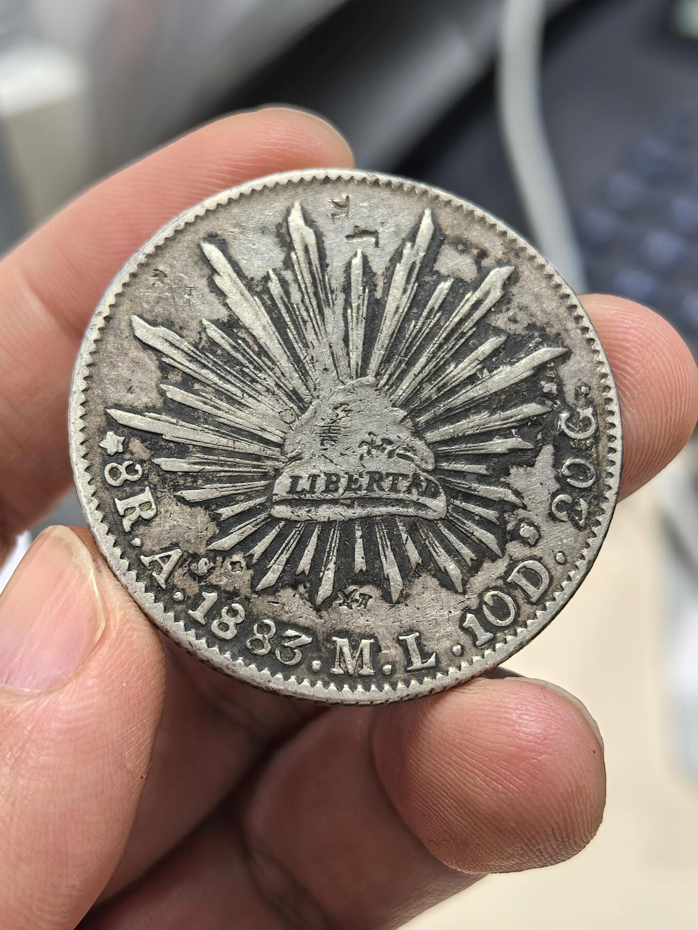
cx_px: 349
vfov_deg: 35.5
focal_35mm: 54
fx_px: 1452
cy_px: 465
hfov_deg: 27.0
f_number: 2
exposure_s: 1/50
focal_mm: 6.98
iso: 200
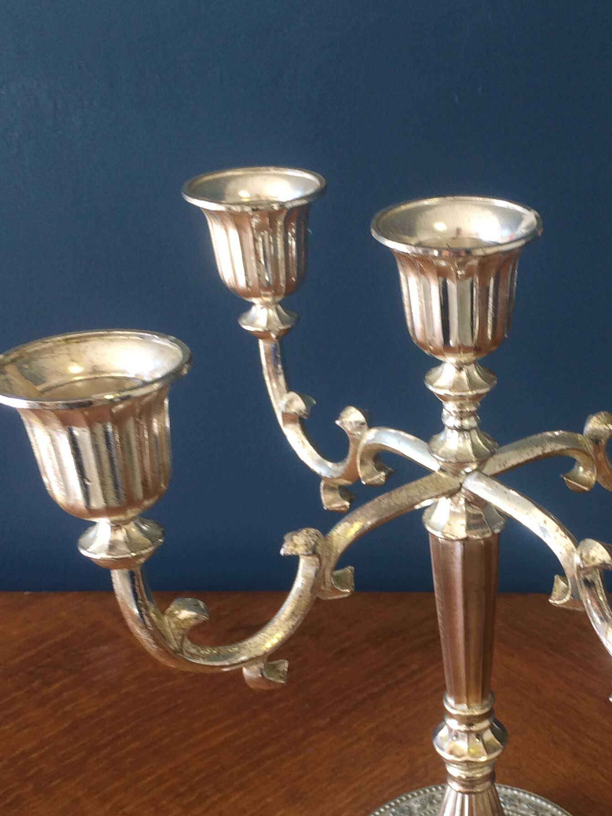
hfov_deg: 27.1
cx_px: 471
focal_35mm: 53
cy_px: 564
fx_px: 1250
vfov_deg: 35.7
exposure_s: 1/50
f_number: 2.2
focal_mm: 4.15
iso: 40
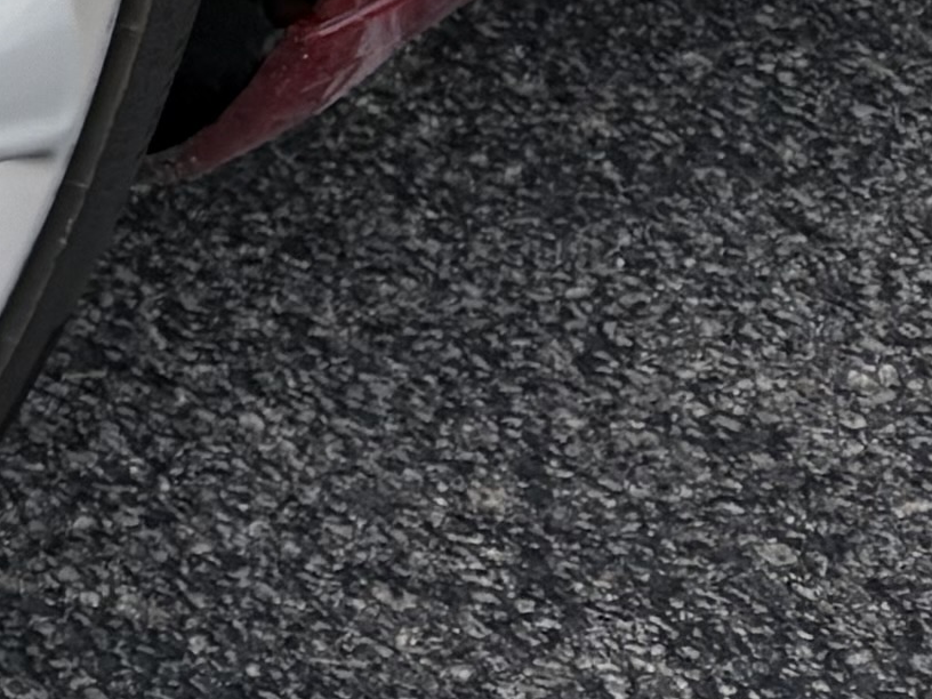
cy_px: -794
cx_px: -2082
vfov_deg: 7.7
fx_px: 4900
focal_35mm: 182
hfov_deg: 8.6
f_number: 1.6
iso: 64
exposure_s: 1/861
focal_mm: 5.96
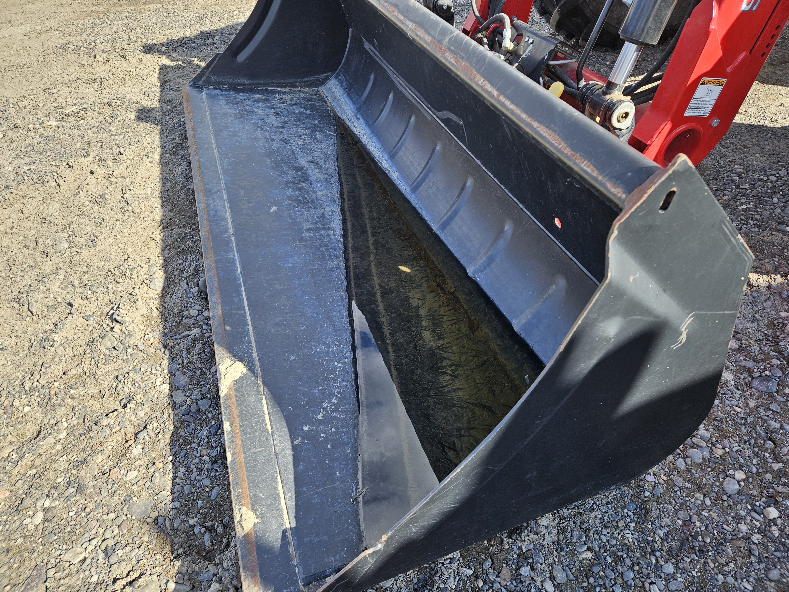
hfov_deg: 73.9
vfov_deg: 58.9
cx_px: 394
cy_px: 296
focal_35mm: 23
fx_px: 524
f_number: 1.8
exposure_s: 1/449
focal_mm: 5.4
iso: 25
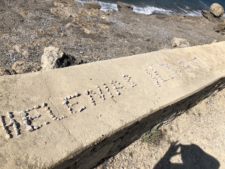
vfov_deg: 49.8
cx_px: 112
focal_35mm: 28
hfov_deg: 63.4
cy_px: 84
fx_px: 182
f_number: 1.8
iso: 25
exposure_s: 1/5348
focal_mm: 3.99
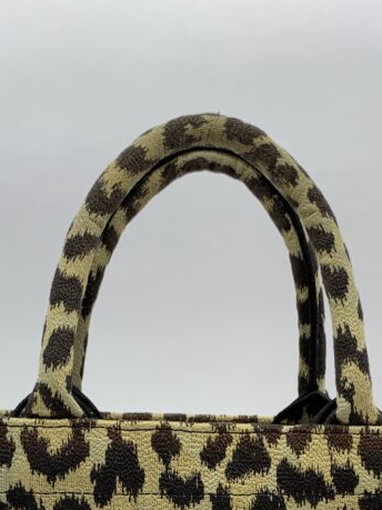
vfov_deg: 29.9
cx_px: 175
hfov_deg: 25.2
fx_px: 854
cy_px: 558
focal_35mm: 58
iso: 32
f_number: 1.8
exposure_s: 1/100
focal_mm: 4.25
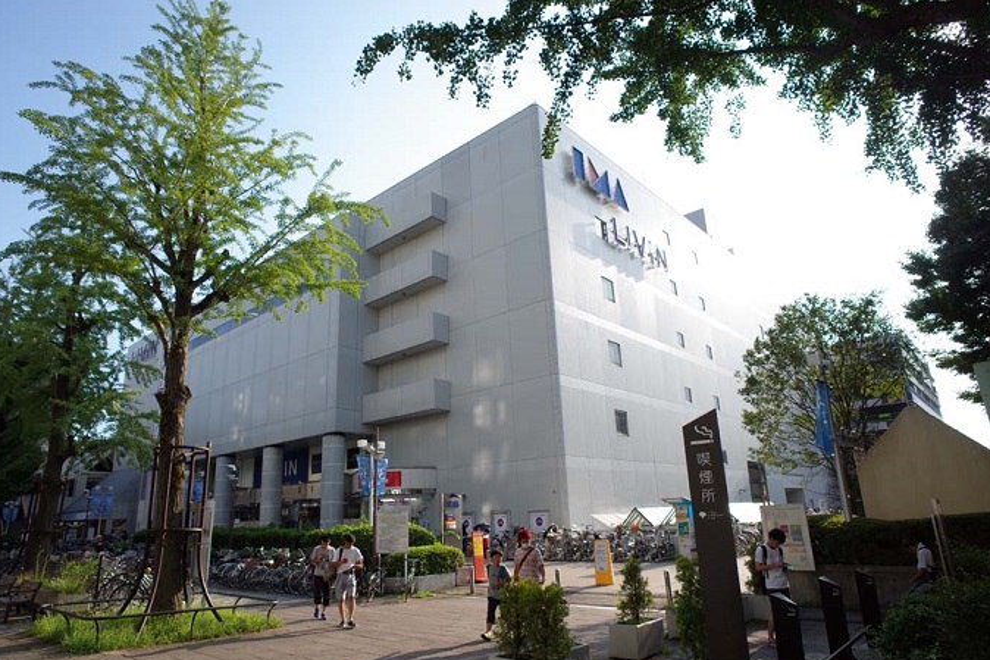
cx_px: 483
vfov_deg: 44.9
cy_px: 339
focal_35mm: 29
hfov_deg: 63.7
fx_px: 797
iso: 100
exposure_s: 1/500
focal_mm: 18.3
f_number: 4
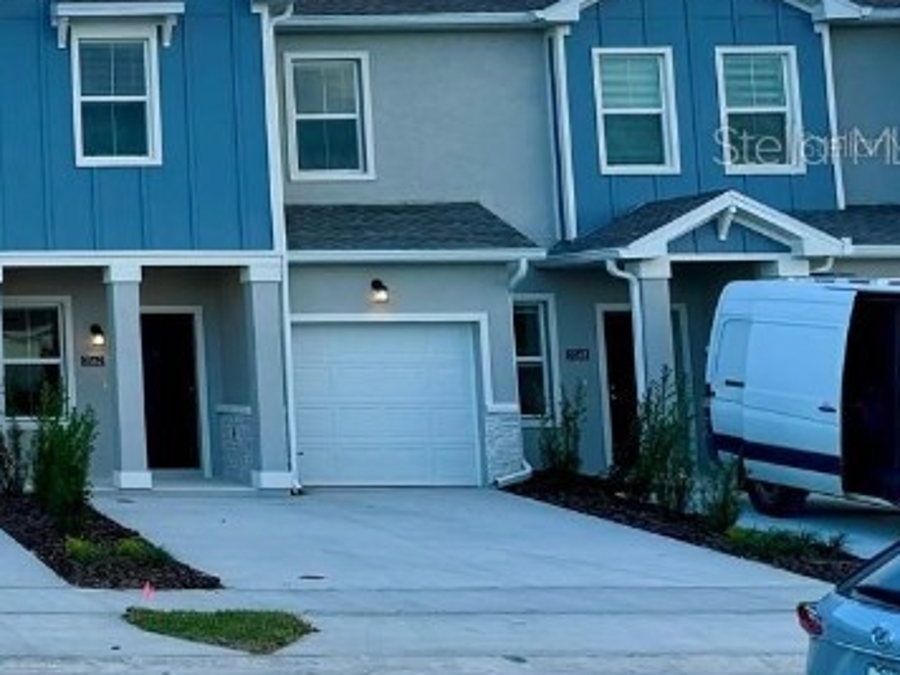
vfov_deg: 21.1
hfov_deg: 23.9
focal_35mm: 69
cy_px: 144
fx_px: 1794
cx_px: -344
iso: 80
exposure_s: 1/1395
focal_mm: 6.76
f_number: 1.78
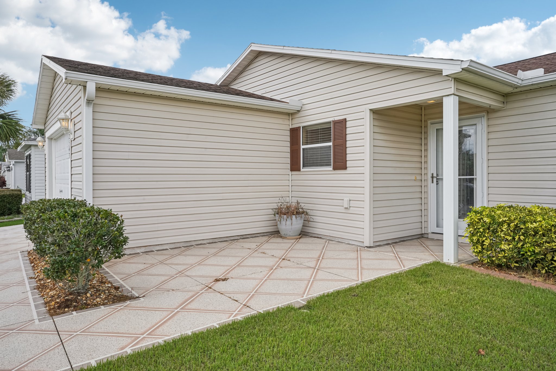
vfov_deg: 55.1
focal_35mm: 23
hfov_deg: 76.1
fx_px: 355
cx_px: 278
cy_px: 186
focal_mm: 23
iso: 160
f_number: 18
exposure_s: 1/30
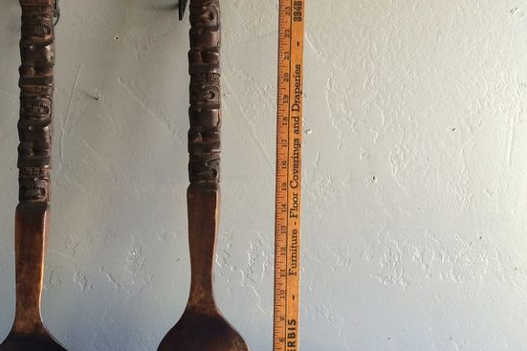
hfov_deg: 38.3
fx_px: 746
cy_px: 219
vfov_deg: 26.4
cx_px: 158
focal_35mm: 51
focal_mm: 4.12
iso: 80
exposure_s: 1/30
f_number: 2.2
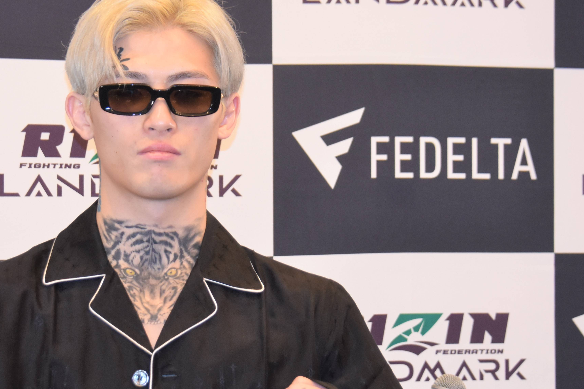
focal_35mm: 223
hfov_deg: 9.2
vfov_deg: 6.2
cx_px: 166
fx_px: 3615
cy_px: 218
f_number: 5
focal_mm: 85
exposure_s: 1/60
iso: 900
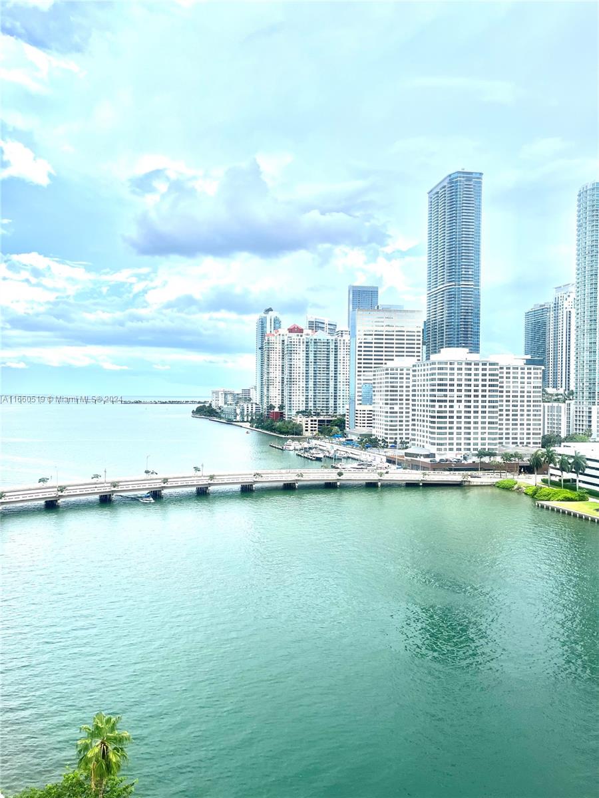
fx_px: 600
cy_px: 399
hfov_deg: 53.1
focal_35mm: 26
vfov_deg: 67.3
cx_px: 300
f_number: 1.6
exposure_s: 1/4484
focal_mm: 5.1
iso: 50
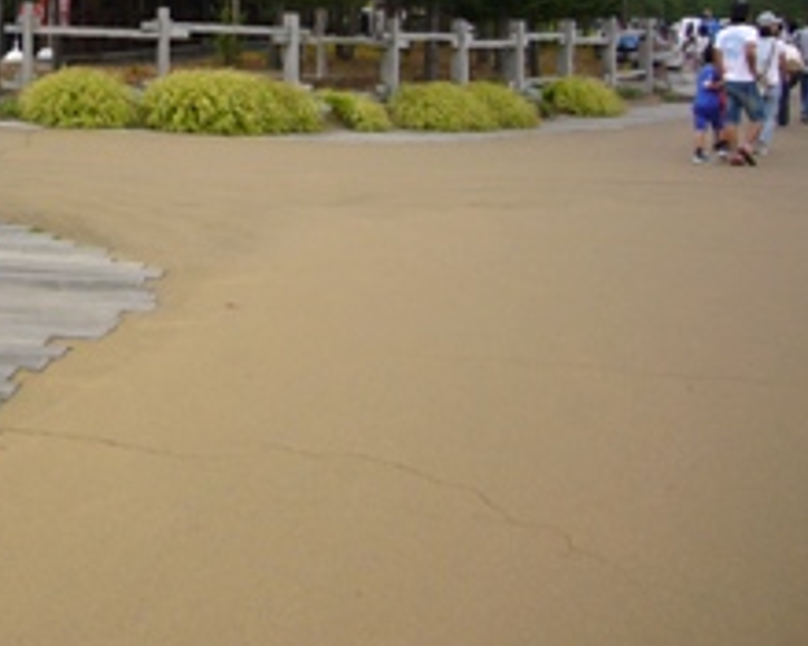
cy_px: 37
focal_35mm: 56
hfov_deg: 31.8
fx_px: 1339
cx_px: 63
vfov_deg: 26.0
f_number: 2.8
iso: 80
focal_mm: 4.6
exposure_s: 1/400
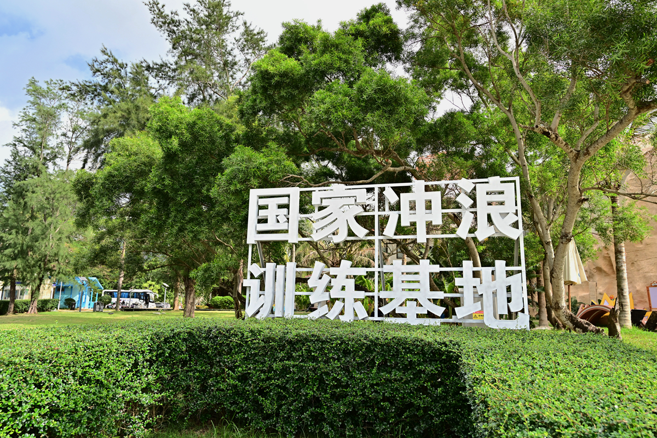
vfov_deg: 53.1
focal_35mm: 24
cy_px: 219
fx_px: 438
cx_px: 328
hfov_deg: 73.7
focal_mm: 24
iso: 250
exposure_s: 1/250
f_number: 5.6
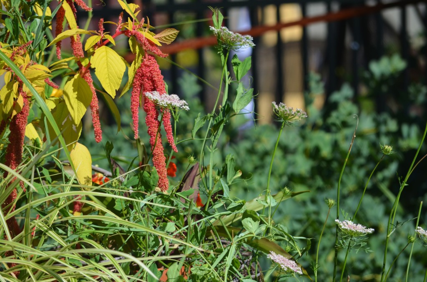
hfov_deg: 5.7
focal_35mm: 360
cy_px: 141
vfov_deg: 3.8
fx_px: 4261
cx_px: 214
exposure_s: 1/800
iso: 200
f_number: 7.1
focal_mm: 240
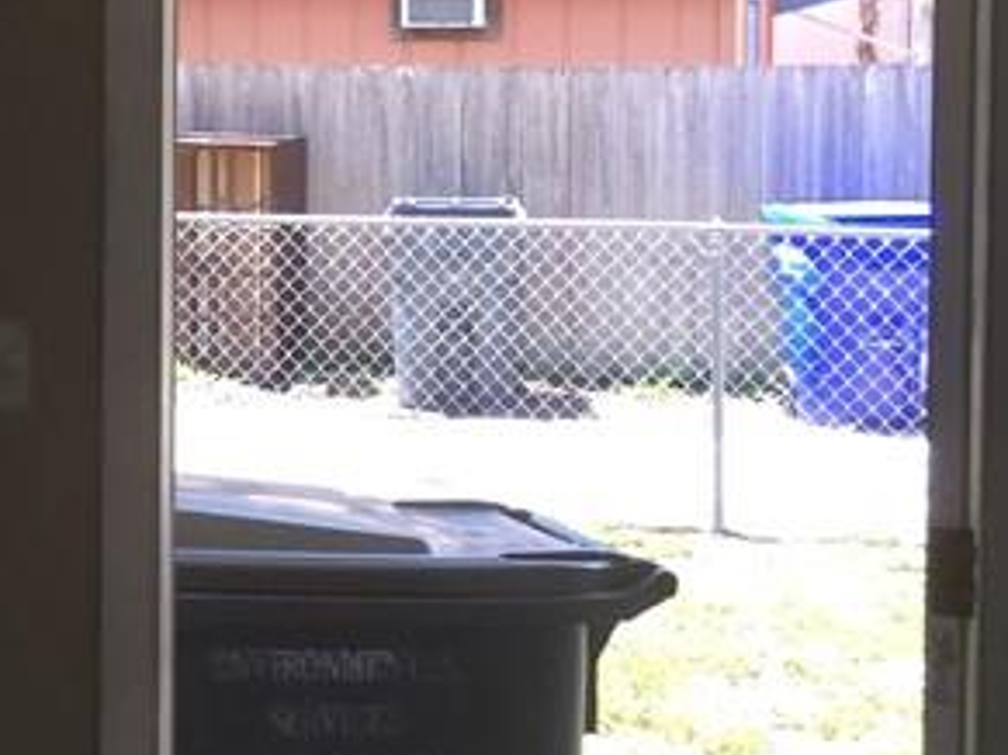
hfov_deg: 17.1
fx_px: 2969
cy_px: 159
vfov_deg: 14.4
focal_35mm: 102
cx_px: -582
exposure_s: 1/158
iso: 32
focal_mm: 4.15
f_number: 2.2
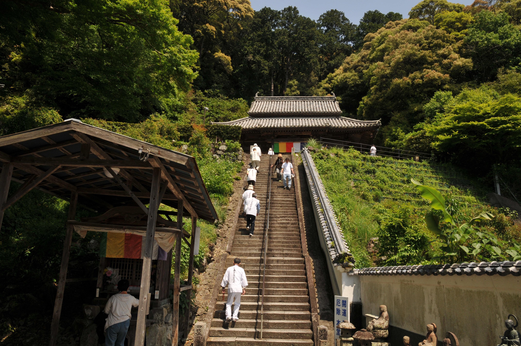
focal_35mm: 24
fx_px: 347
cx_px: 260
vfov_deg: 53.0
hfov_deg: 73.8
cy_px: 173
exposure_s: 1/320
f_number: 9
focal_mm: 16
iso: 200
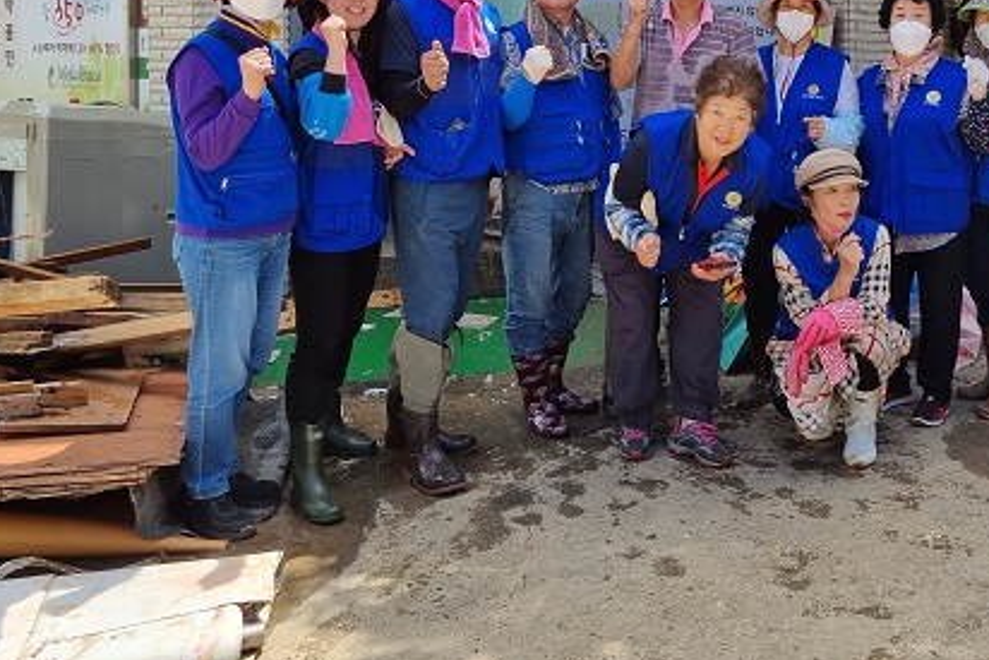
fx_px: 1154
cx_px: 679
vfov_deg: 31.0
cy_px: 118
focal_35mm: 42
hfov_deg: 45.5
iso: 50
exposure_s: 1/1368
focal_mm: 5.4
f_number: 1.8
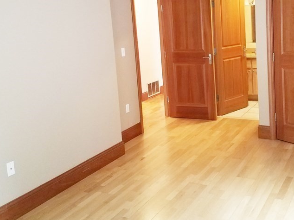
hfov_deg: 44.6
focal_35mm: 42
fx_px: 357
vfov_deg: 33.7
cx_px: 172
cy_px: 59
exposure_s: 1/20
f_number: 1.7
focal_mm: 4.2
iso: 250
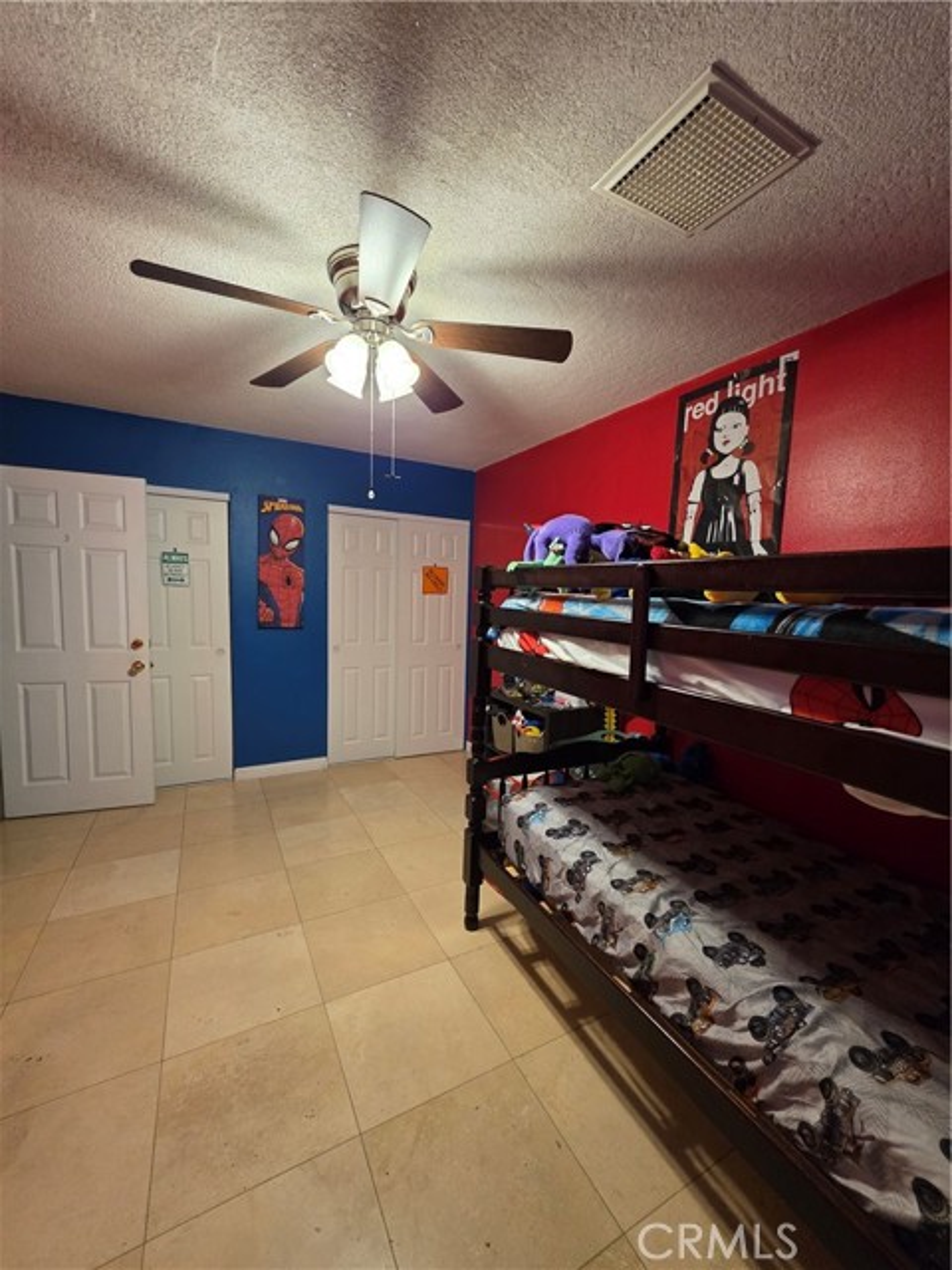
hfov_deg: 89.9
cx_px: 476
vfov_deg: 106.2
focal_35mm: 13
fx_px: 477
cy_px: 635
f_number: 1.9
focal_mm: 2.2
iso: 400
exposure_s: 1/60
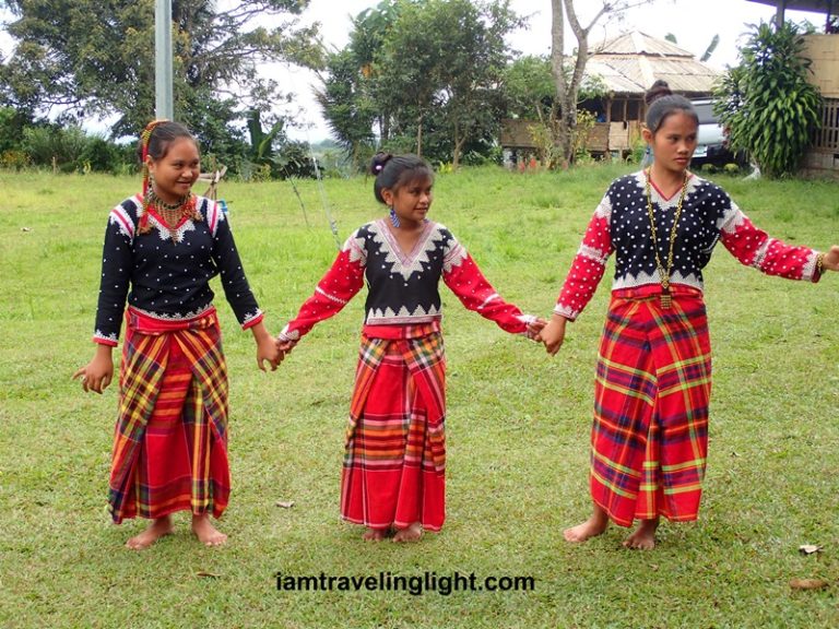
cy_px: 314
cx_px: 420
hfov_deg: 38.9
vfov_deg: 29.7
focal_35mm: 49
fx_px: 1188
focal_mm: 8.99
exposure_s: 1/200
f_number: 4.5
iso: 100
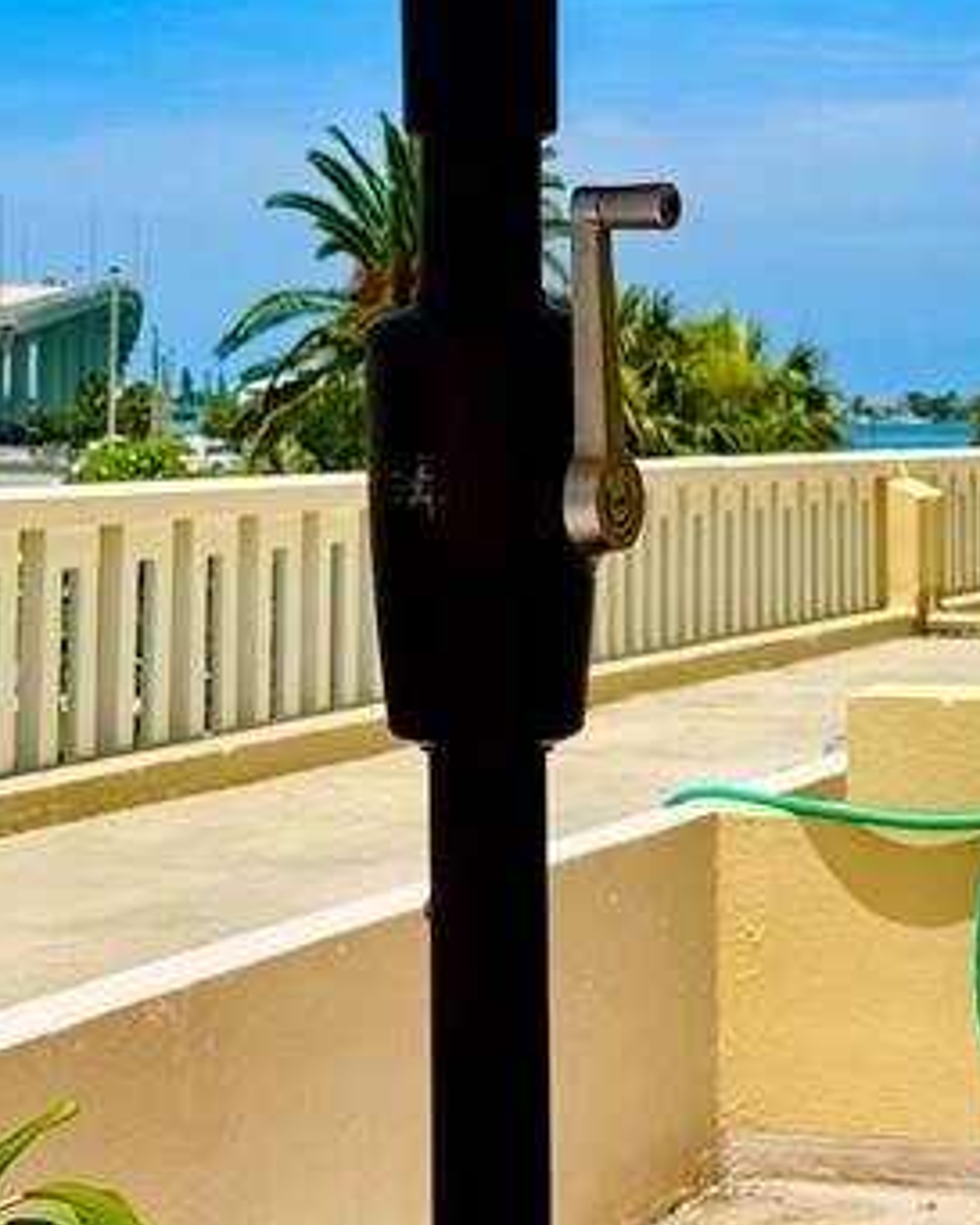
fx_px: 3986
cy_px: 108
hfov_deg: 14.0
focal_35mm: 110
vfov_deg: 17.2
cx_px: 506
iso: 80
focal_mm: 6.76
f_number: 1.78
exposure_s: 1/7937
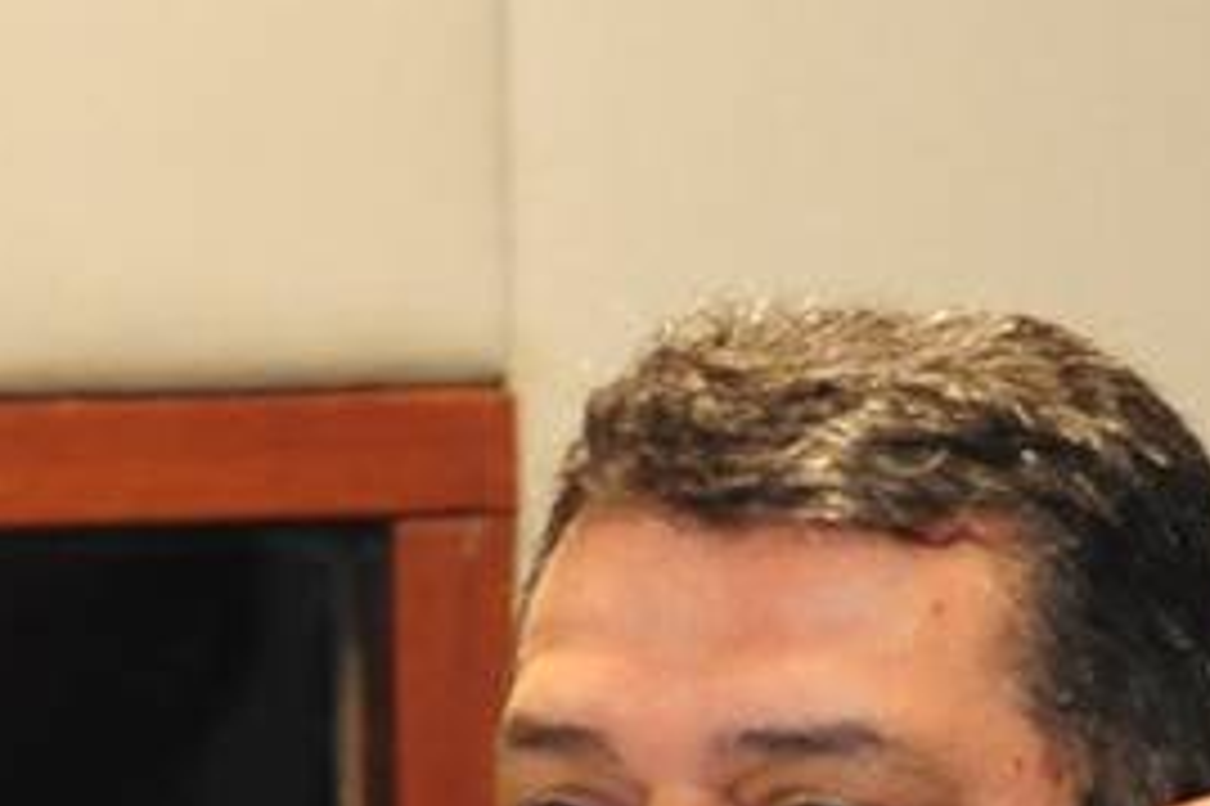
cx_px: -76
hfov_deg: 2.9
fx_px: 23580
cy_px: 1893
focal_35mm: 702
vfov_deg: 1.9
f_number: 5
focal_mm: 105
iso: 2000
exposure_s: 1/80
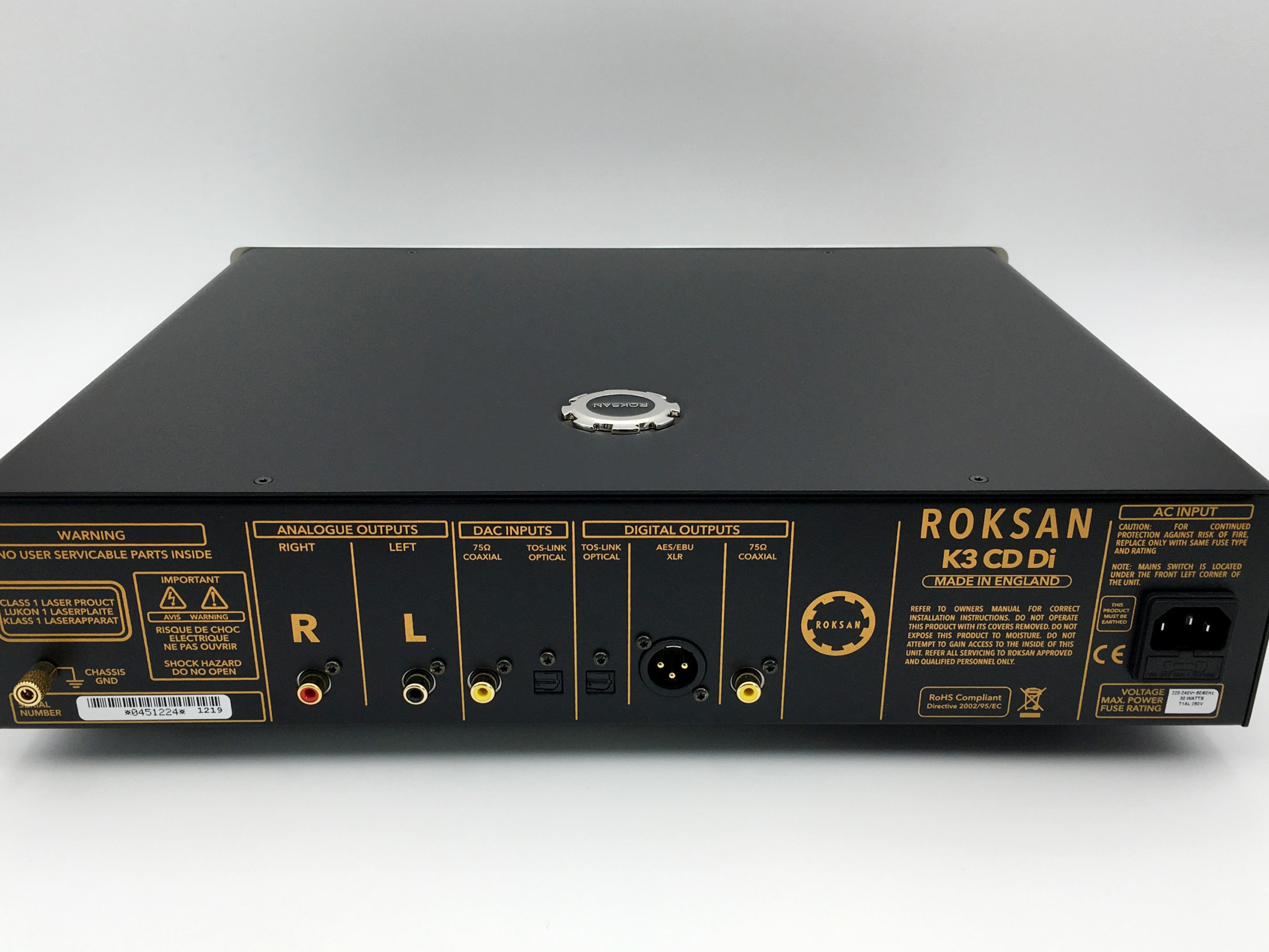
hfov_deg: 54.0
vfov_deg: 41.8
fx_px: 1246
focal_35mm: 34
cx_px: 626
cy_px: 511
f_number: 2.2
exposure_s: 1/396
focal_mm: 4.15
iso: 25
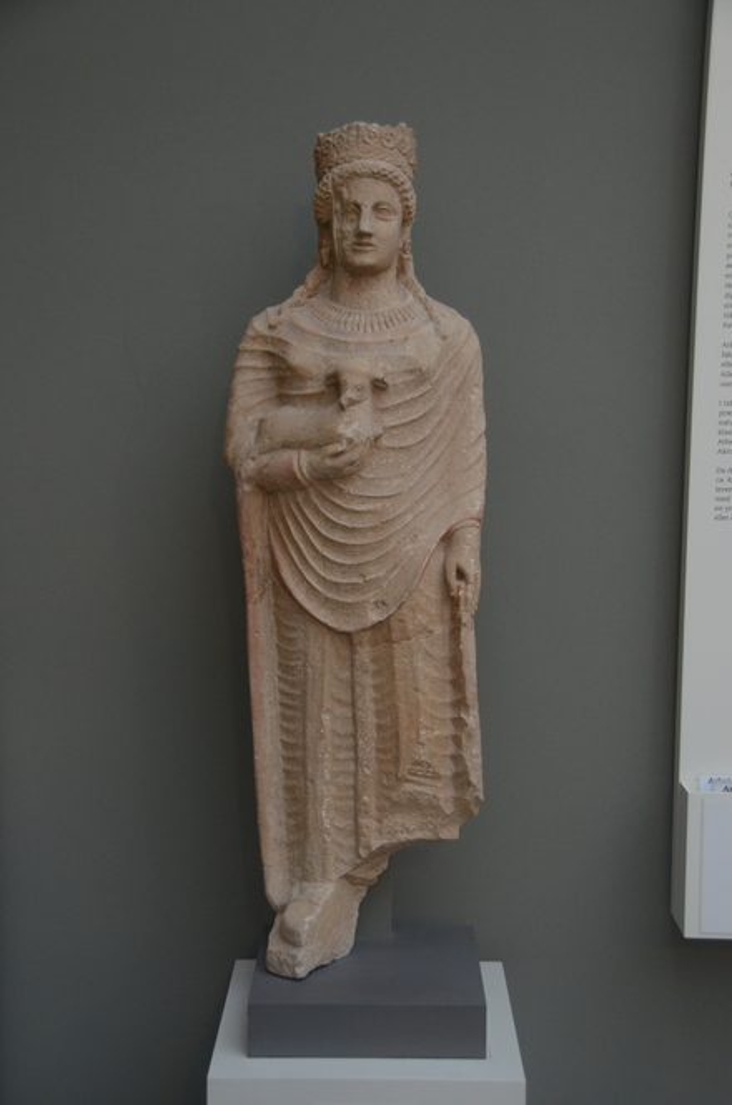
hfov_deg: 28.0
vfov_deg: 41.2
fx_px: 1470
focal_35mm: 48
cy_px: 552
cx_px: 366
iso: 1000
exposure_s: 1/60
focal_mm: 32
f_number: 4.2
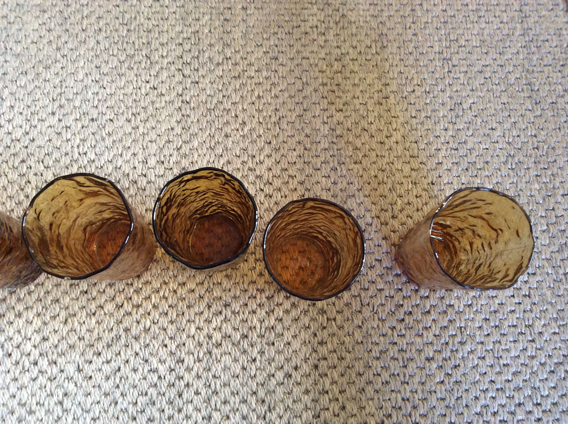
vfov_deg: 44.1
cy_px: 212
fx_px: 524
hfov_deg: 56.9
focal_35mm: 32
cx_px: 284
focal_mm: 3.3
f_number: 2.4
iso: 160
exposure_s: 1/25
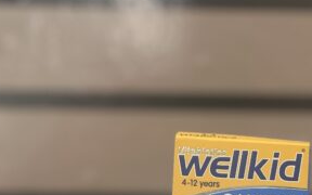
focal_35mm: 170
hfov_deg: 12.3
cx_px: 239
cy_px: 236
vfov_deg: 7.6
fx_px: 1446
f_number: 2.8
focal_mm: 9
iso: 250
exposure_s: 1/33
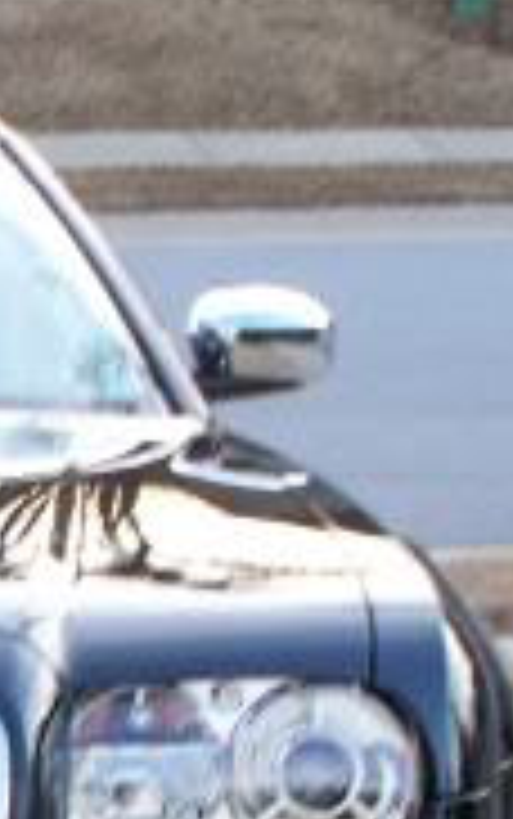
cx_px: -486
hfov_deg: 7.5
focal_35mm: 168
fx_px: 3752
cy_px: 814
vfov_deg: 12.3
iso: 160
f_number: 2.8
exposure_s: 1/60
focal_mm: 7.54
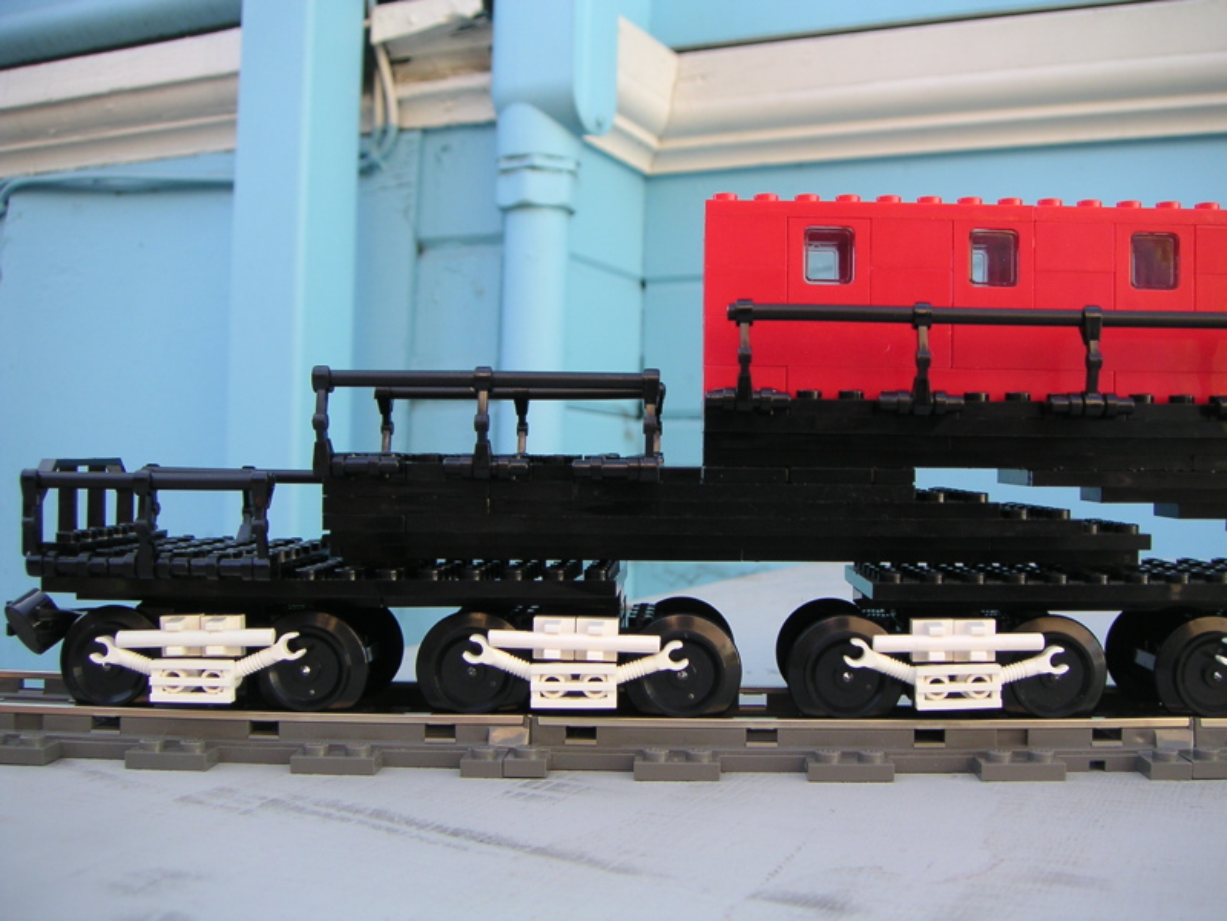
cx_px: 614
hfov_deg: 49.0
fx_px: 1347
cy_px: 460
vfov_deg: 37.7
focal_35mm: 38
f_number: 2.8
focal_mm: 6
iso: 50
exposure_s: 1/90
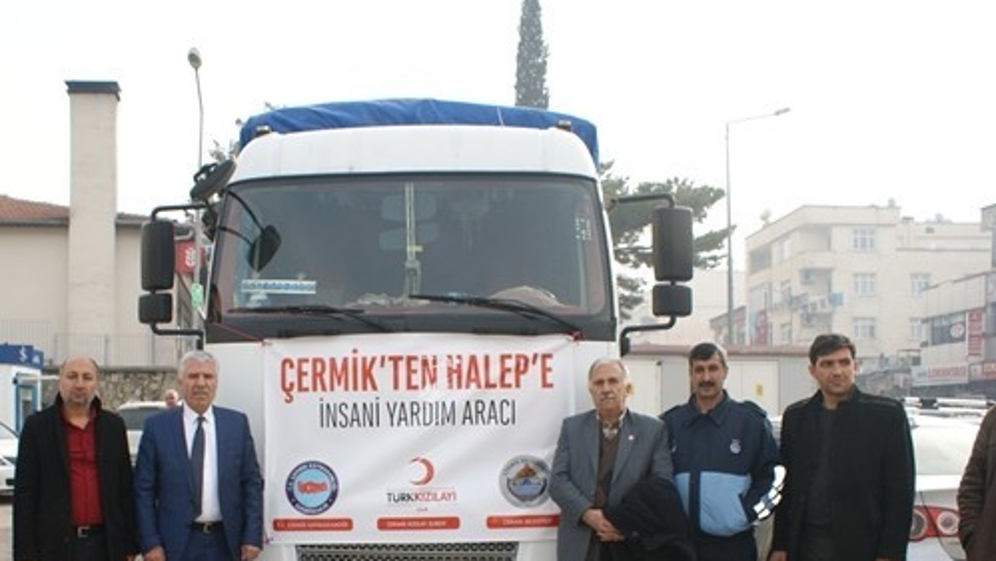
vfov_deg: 34.6
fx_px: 898
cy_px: 338
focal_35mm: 34
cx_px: 403
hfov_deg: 57.6
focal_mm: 18
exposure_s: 1/80
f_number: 7.1
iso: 100
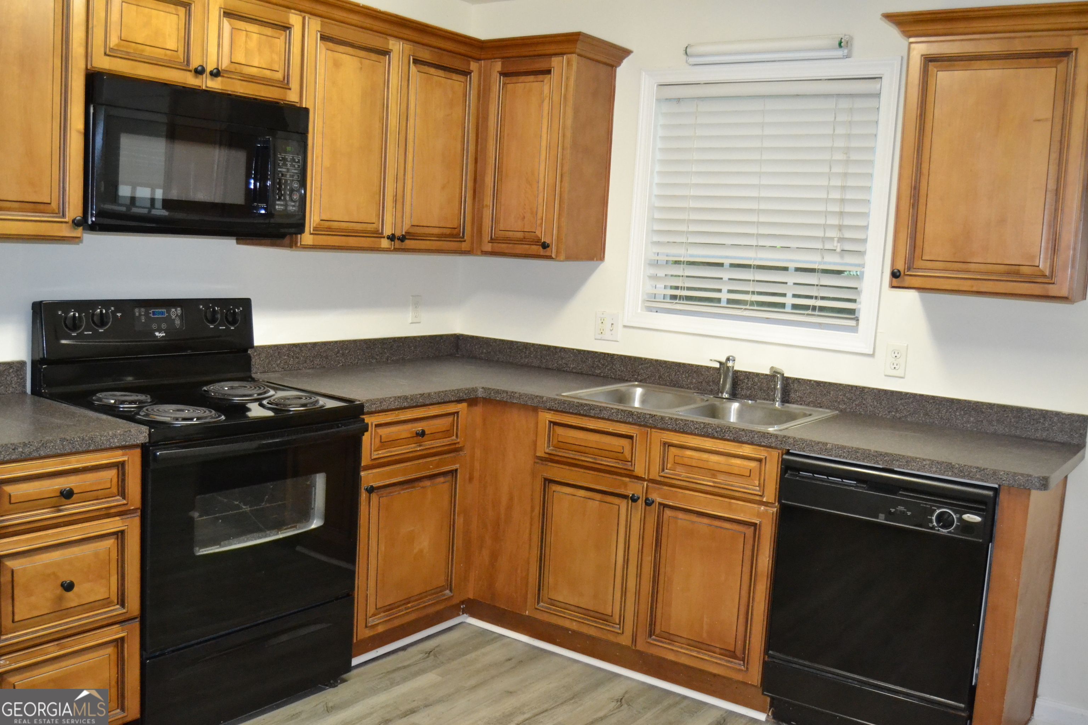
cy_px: 362
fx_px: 1043
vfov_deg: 38.4
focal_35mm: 34
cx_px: 544
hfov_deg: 55.1
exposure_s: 1/60
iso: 3200
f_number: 3.8
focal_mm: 23
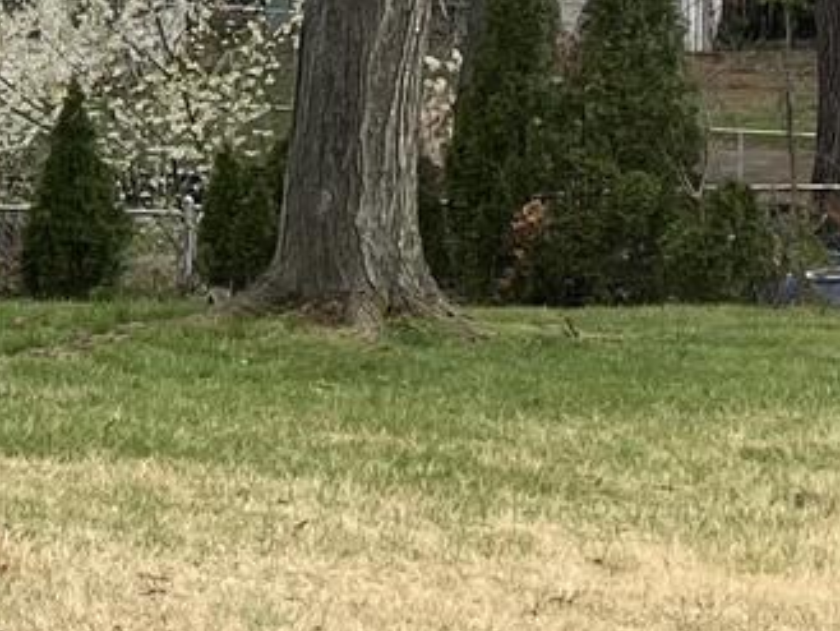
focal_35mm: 162
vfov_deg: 9.1
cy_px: 72
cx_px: -725
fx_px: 3933
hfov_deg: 11.3
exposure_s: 1/458
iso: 32
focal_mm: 4.2
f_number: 1.6
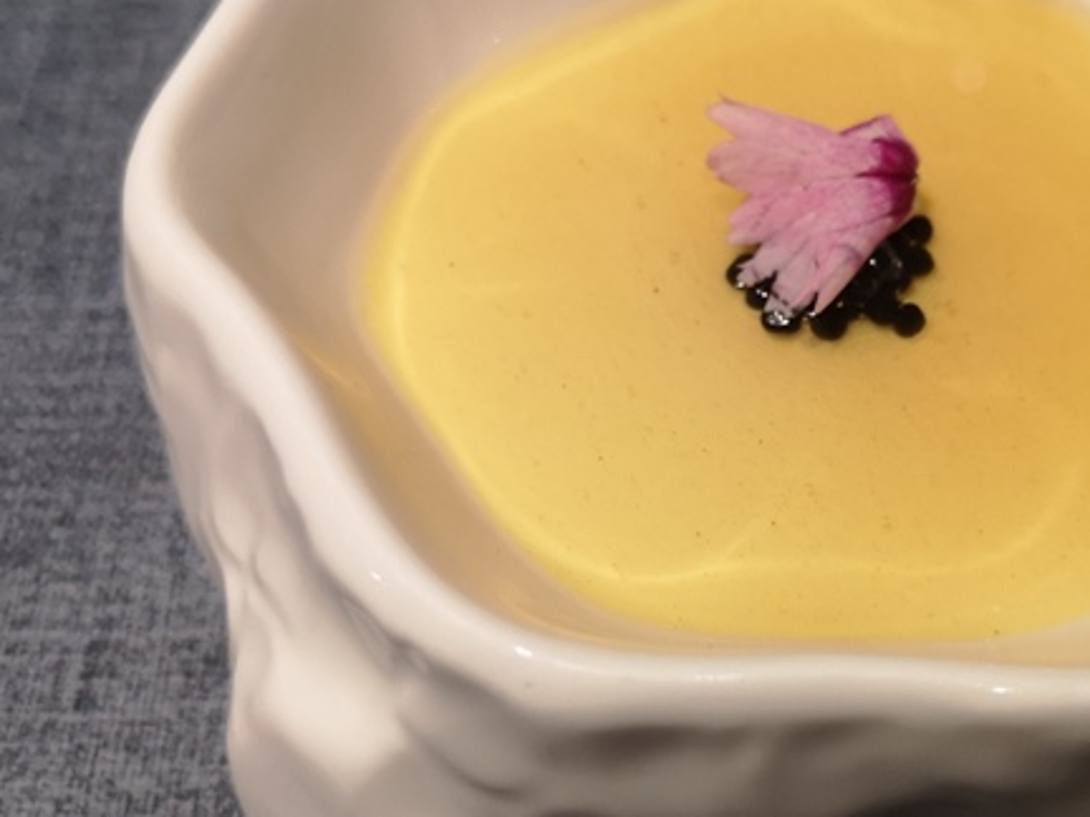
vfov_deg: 29.1
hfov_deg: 37.7
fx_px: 1574
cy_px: 421
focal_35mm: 50
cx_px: 737
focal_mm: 3.95
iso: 400
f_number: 1.8
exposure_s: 1/30
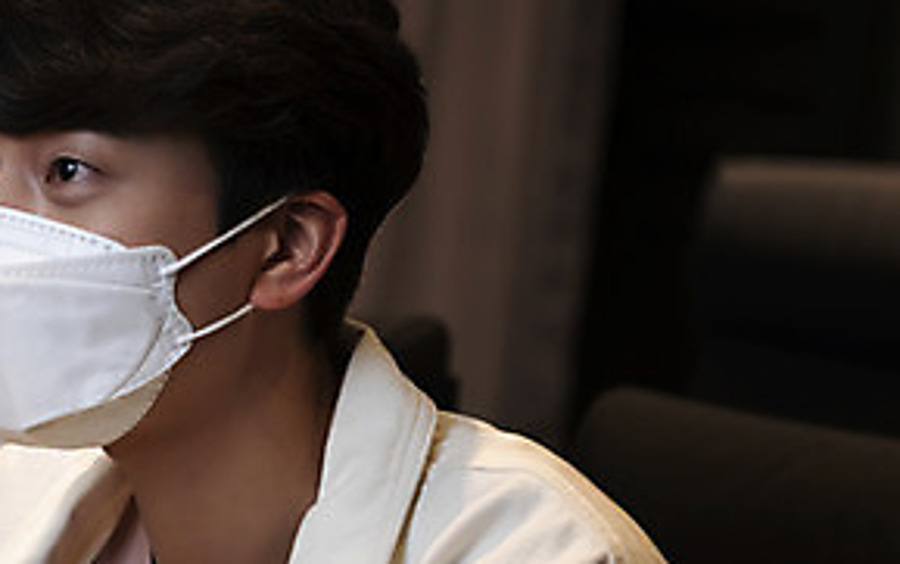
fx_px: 3215
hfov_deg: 15.8
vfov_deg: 10.0
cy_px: 246
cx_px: 149
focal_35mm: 131
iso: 1250
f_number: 2.8
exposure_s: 1/100
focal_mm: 62
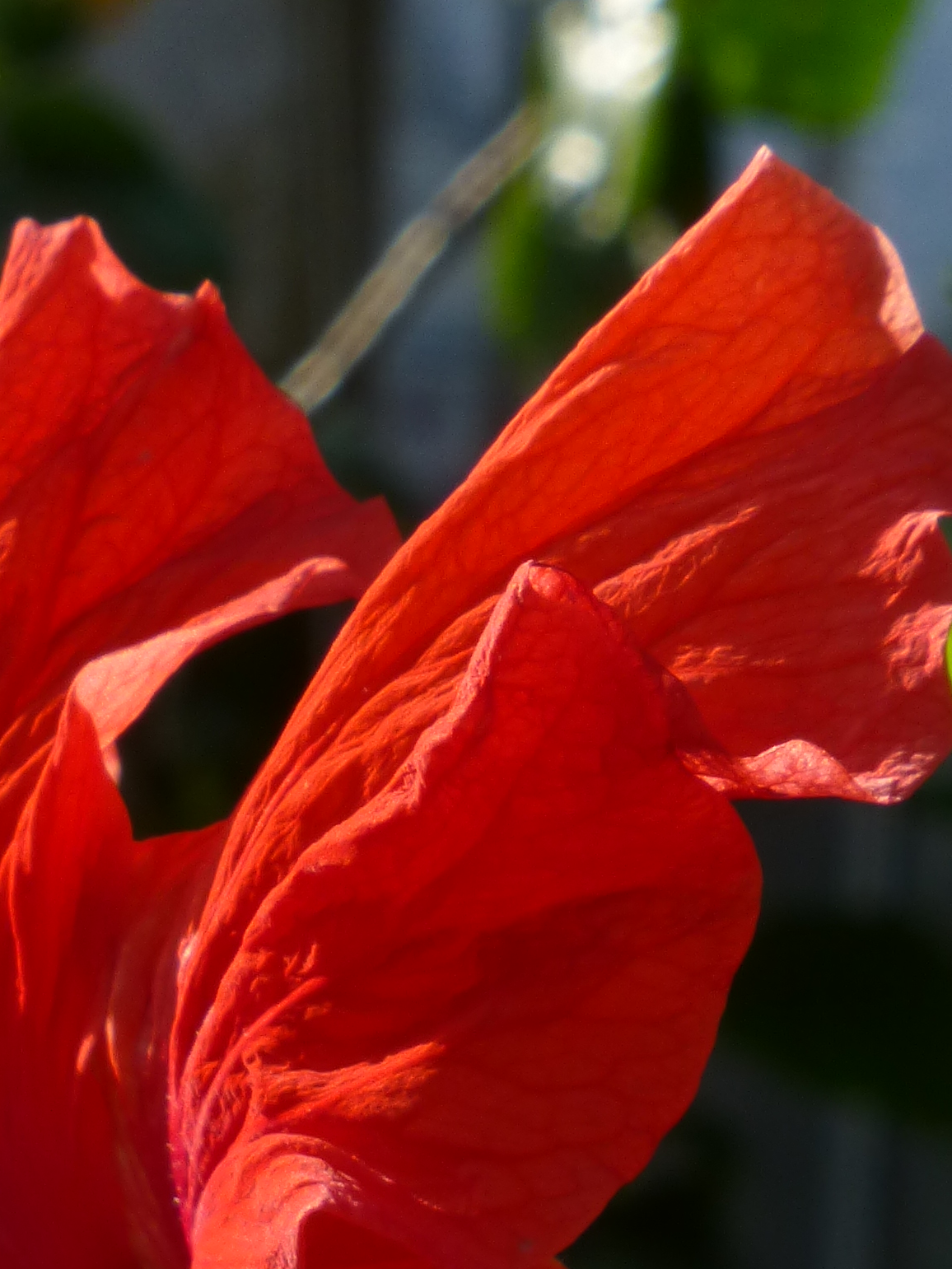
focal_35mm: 286
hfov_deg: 5.2
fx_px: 10486
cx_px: -106
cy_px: 1430
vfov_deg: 6.9
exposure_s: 1/160
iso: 100
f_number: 5.3
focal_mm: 18.2
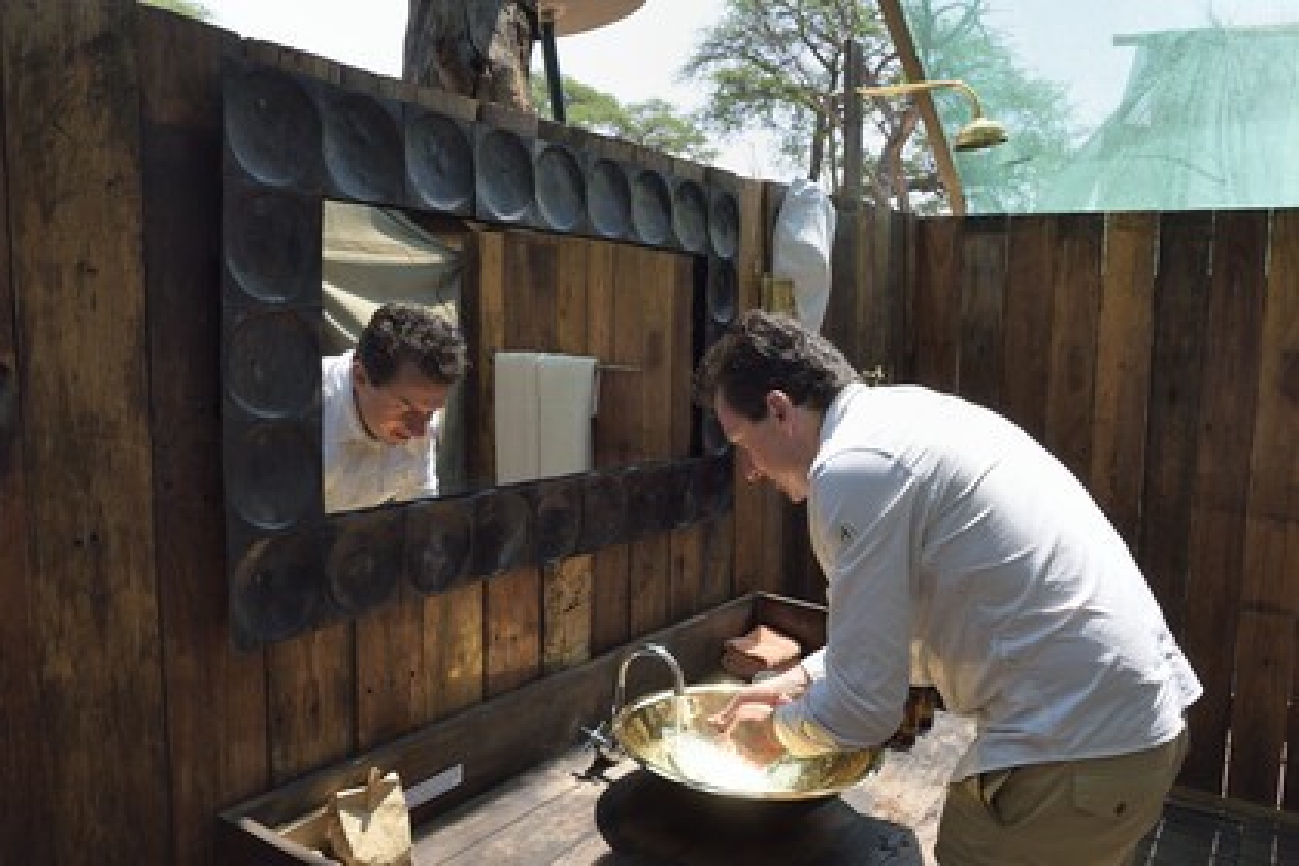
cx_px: 650
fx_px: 1046
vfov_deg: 45.0
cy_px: 433
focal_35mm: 29
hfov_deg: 63.7
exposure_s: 1/125
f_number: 10
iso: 200
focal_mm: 29
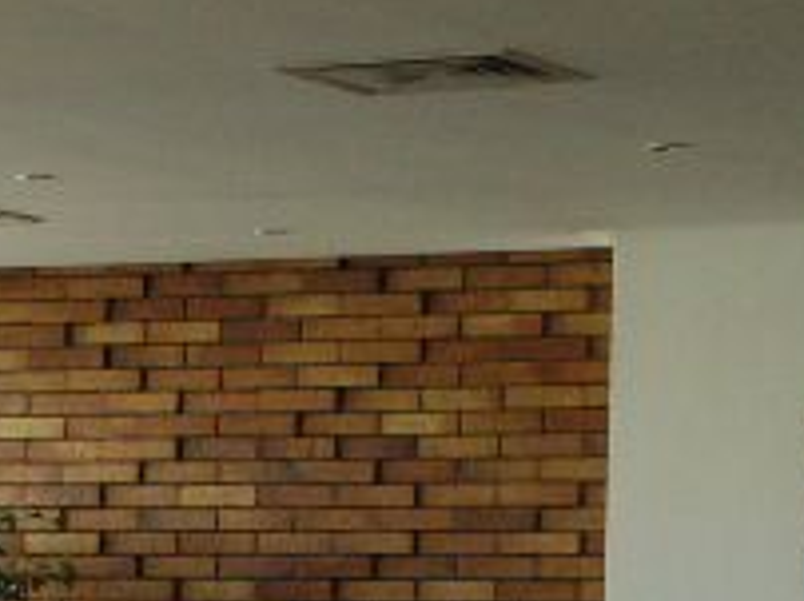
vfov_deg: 7.3
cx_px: -159
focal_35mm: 200
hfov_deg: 9.8
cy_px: 935
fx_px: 4640
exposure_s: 1/80
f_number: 3.3
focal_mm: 10.6
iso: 125
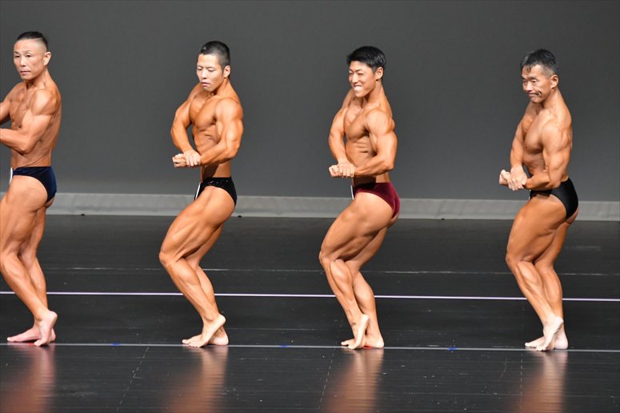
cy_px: 206
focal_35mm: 315
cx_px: 310
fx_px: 5422
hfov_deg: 6.5
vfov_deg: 4.4
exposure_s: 1/400
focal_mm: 210
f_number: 5.6
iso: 5000
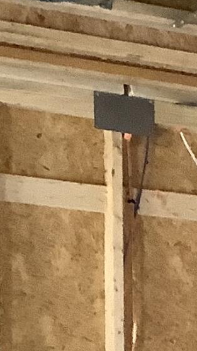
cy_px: 570
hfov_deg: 5.9
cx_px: 712
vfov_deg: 11.2
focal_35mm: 182
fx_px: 1691
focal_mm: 3.3
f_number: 2.4
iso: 200
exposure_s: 1/60
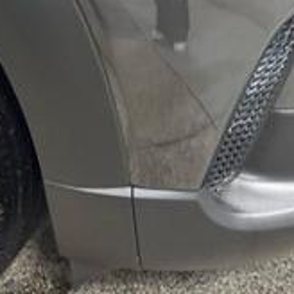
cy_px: 108
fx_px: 1249
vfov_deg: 13.4
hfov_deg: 12.8
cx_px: -134
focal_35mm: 130
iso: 500
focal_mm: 6.76
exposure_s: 1/30
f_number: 1.78
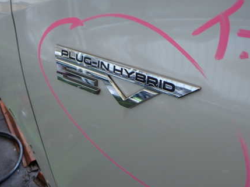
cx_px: 136
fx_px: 303
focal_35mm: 42
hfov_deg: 44.8
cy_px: 82
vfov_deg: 34.3
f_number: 2.3
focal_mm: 5.4
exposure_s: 1/60
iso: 200
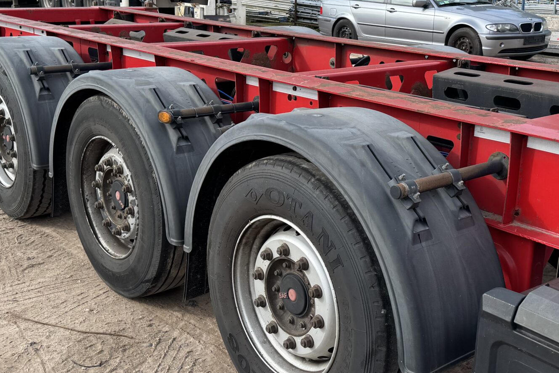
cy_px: 162
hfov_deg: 41.1
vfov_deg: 28.1
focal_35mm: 48
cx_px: 303
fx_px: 745
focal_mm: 6.76
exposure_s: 1/1395
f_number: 1.78
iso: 80
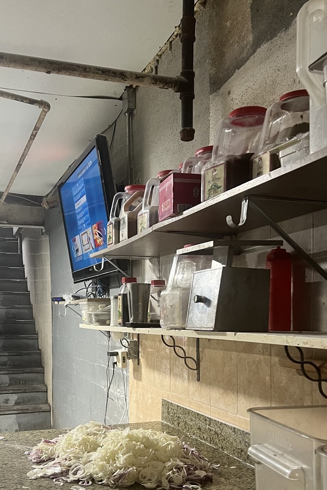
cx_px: 133
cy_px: 326
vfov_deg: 48.7
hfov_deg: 34.1
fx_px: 531
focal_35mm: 39
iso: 160
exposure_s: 1/60
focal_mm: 5.7
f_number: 1.5
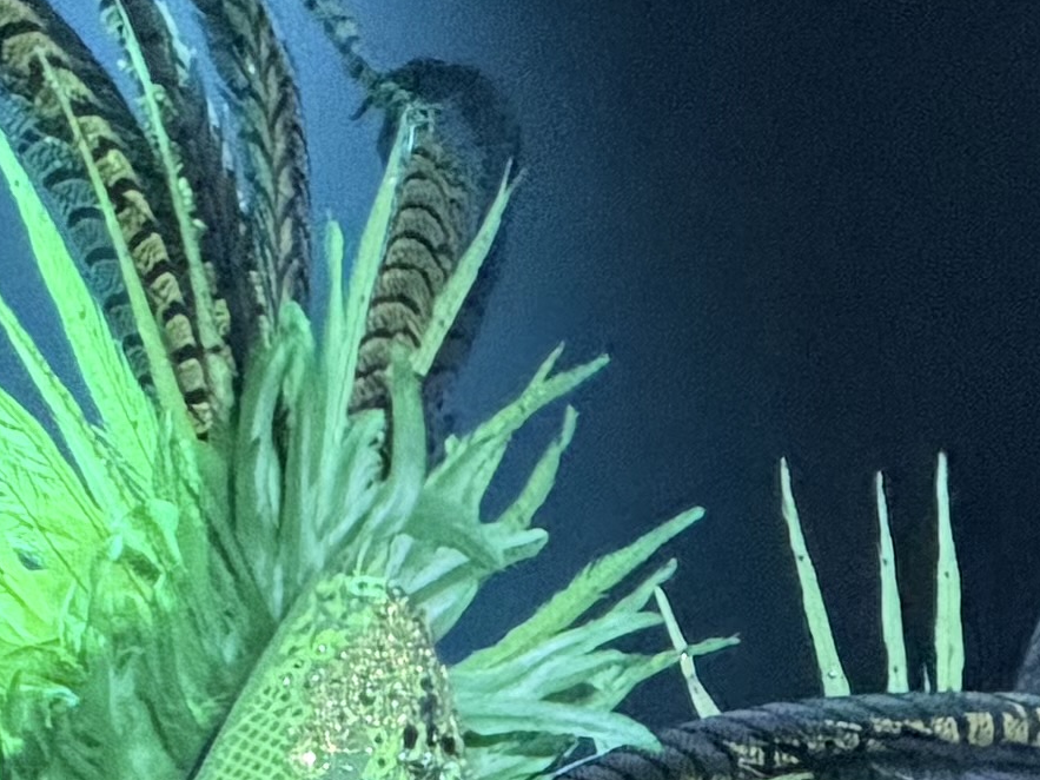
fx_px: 19436
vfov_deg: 2.3
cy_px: 1784
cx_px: 226
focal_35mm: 647
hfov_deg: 3.1
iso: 400
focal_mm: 16.89
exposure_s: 1/90
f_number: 2.8
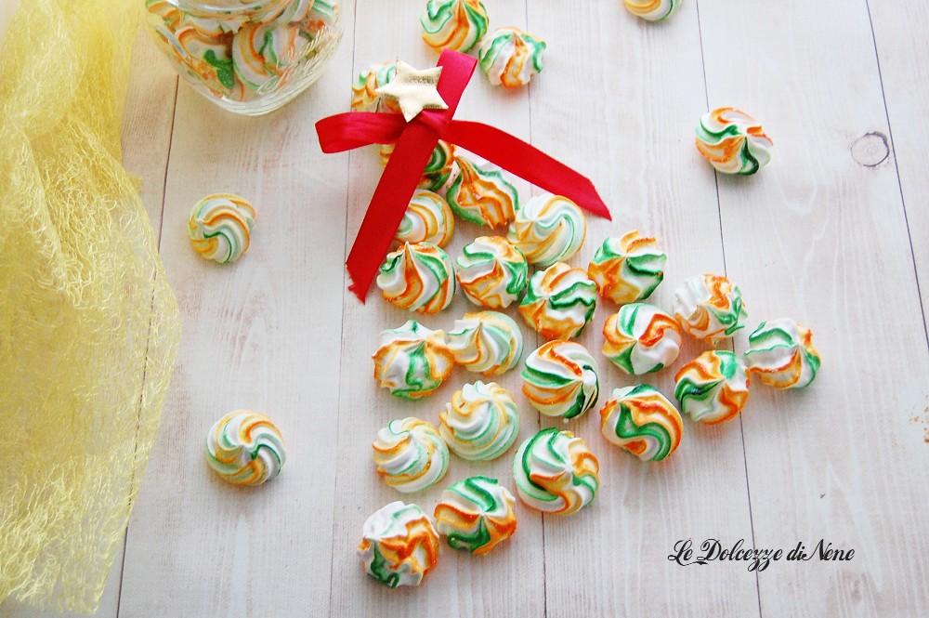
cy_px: 309
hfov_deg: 42.4
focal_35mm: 46
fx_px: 1199
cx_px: 464
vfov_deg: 28.9
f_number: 4.5
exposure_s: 1/8
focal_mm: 31
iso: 800
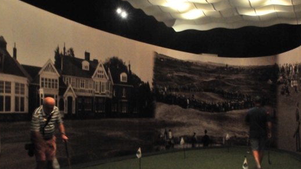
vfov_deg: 21.2
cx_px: 126
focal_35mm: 57
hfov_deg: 36.6
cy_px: 99
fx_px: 453
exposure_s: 1/4
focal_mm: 25
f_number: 20
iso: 3200
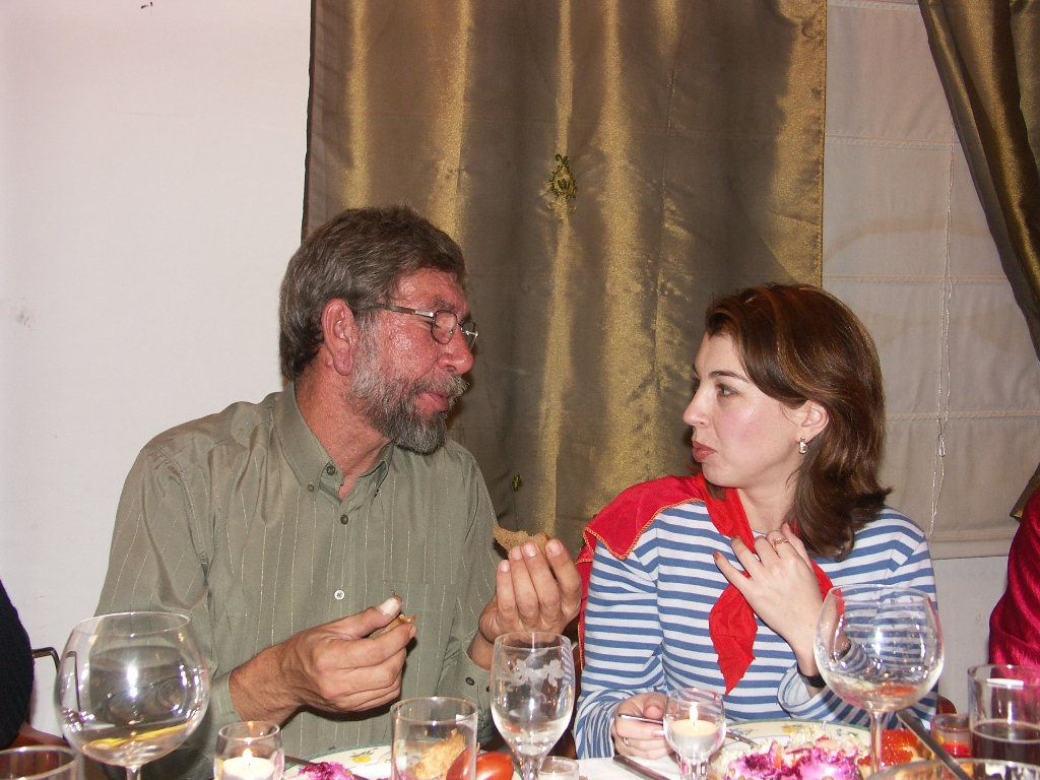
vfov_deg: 38.7
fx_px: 1112
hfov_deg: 50.1
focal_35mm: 37
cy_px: 390
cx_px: 520
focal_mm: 9.55
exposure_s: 1/50
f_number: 2.8
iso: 100
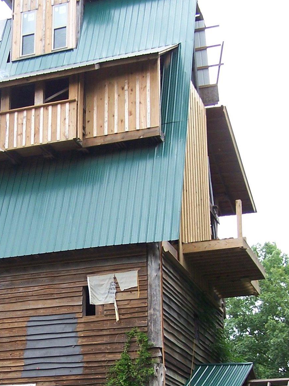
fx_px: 834
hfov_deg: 19.5
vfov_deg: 25.4
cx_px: 59
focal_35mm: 75
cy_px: 324
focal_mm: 6.3
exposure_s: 1/250
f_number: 2.8
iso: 80
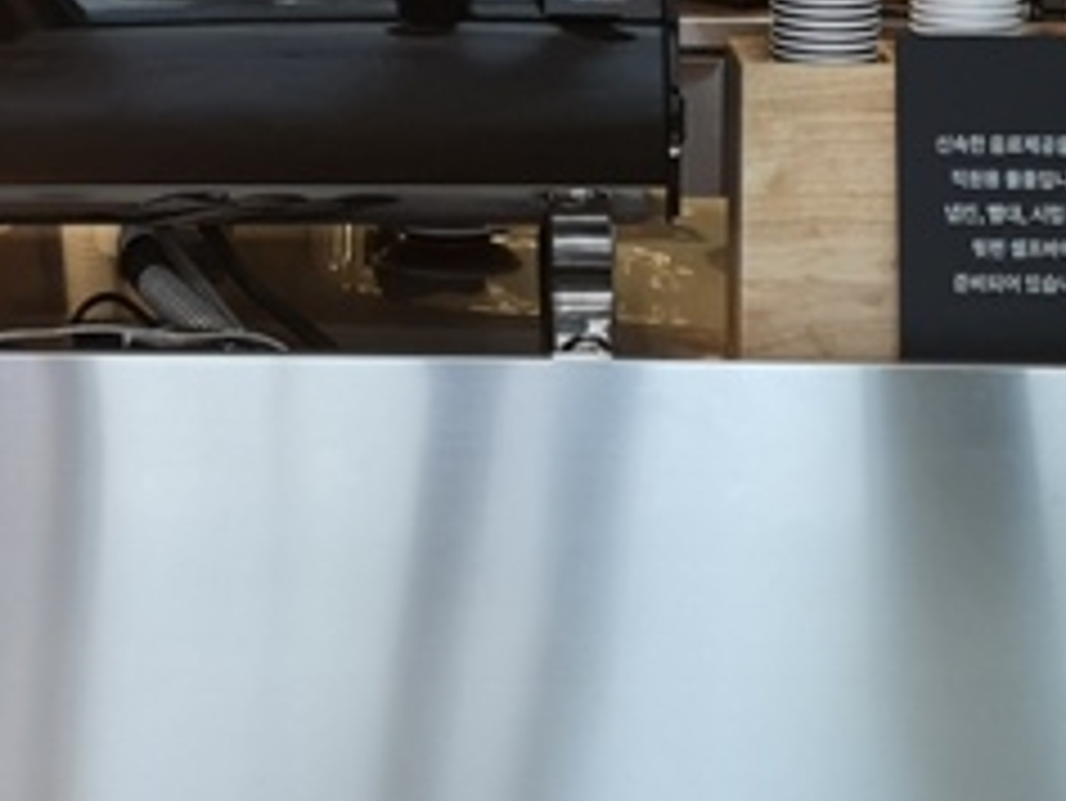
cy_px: -428
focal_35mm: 91
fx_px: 2804
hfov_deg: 21.5
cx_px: 445
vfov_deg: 15.0
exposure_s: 1/30
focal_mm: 3.95
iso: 250
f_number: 1.8
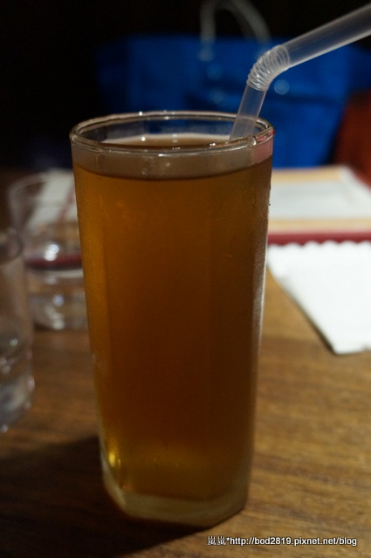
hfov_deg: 36.8
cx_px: 186
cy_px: 279
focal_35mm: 36
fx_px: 558
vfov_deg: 53.2
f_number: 4.5
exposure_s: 1/60
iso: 3200
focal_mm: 24
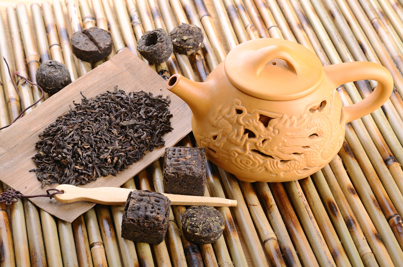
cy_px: 134
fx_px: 1039
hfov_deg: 22.0
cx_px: 202
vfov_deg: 14.6
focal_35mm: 93
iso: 100
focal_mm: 62
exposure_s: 1/250
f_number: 14
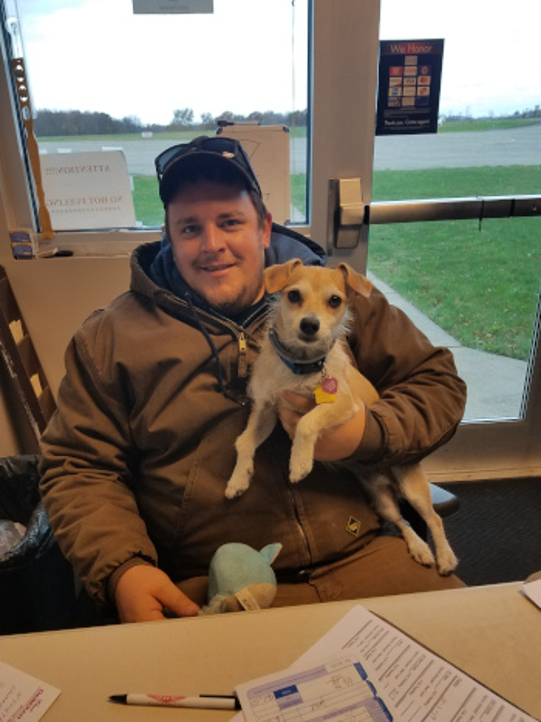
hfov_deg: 53.0
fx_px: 542
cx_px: 270
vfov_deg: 67.3
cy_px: 361
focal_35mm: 26
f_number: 1.7
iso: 80
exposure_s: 1/120
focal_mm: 4.2
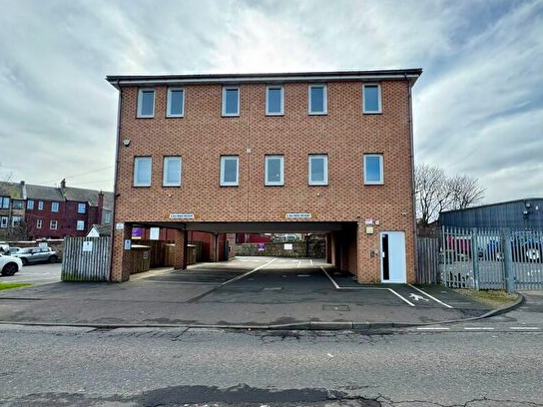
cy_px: 216
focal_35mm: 18
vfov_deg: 71.5
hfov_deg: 87.5
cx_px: 295
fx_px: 282
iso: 40
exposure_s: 1/443
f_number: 2.2
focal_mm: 2.22
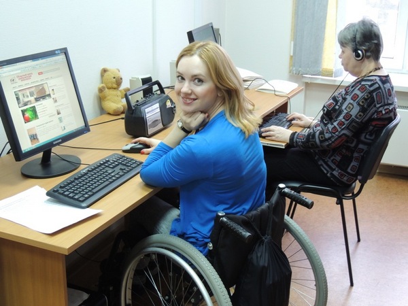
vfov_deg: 29.1
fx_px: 589
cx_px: 204
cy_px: 153
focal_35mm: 50
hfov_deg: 38.2
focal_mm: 8.9
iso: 400
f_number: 3.6
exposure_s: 1/20
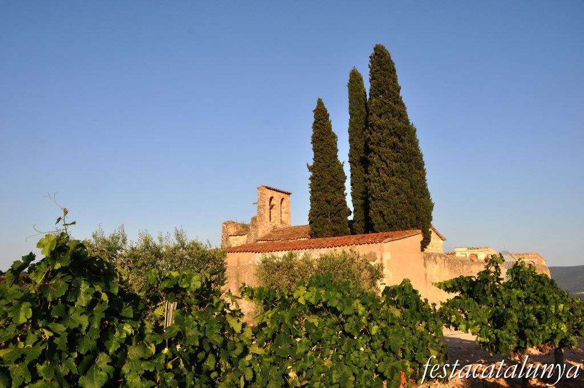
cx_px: 292
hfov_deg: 62.0
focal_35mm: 30
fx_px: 486
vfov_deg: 43.5
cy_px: 194
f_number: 11
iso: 500
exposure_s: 1/500
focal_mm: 20
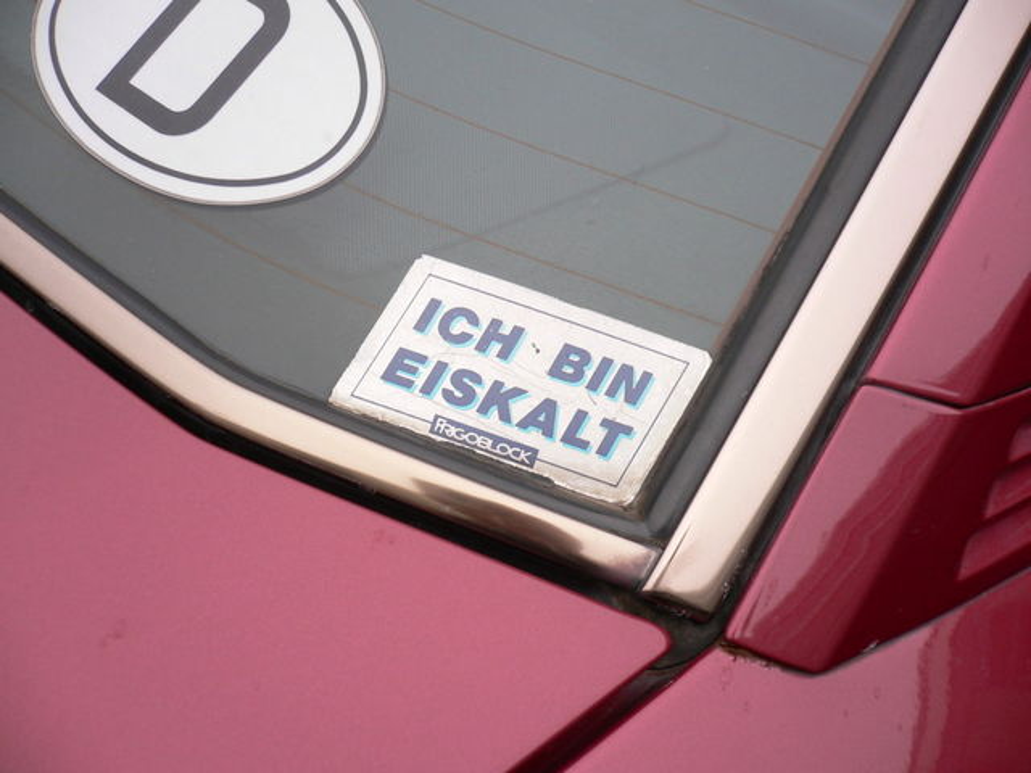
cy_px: 386
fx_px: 1042
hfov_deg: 52.6
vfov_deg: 40.7
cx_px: 516
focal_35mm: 35
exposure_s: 1/200
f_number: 2.8
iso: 80
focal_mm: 5.8
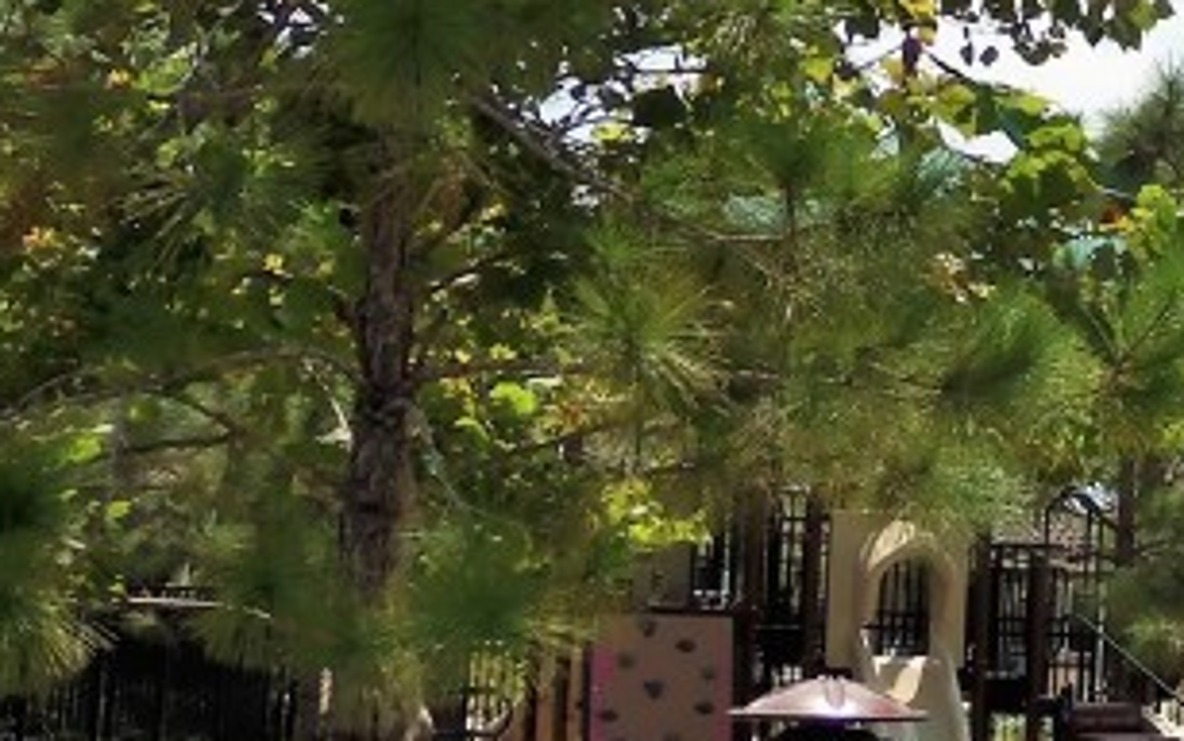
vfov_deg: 14.2
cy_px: 309
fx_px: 2969
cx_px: 1878
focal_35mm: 92
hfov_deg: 19.2
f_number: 3.2
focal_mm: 4.7
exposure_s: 1/800
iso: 64
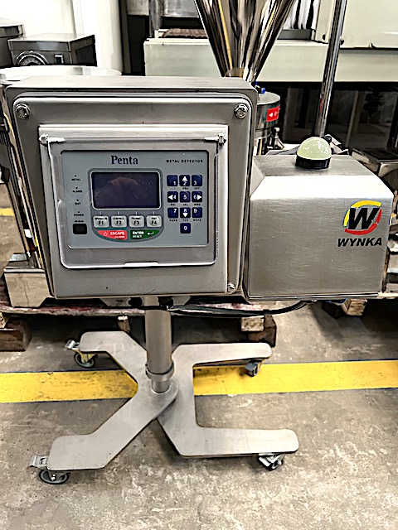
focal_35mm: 26
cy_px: 265
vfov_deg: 67.3
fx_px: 399
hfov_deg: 53.1
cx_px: 199
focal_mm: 5.7
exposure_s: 1/50
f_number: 1.5
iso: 320
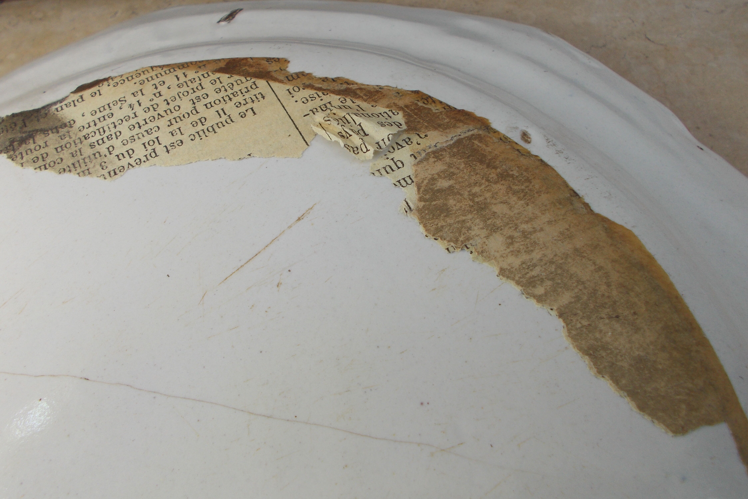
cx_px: 373
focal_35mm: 32
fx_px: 665
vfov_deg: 41.1
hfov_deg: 58.7
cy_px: 227
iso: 80
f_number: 3.4
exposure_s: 1/125
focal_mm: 5.3
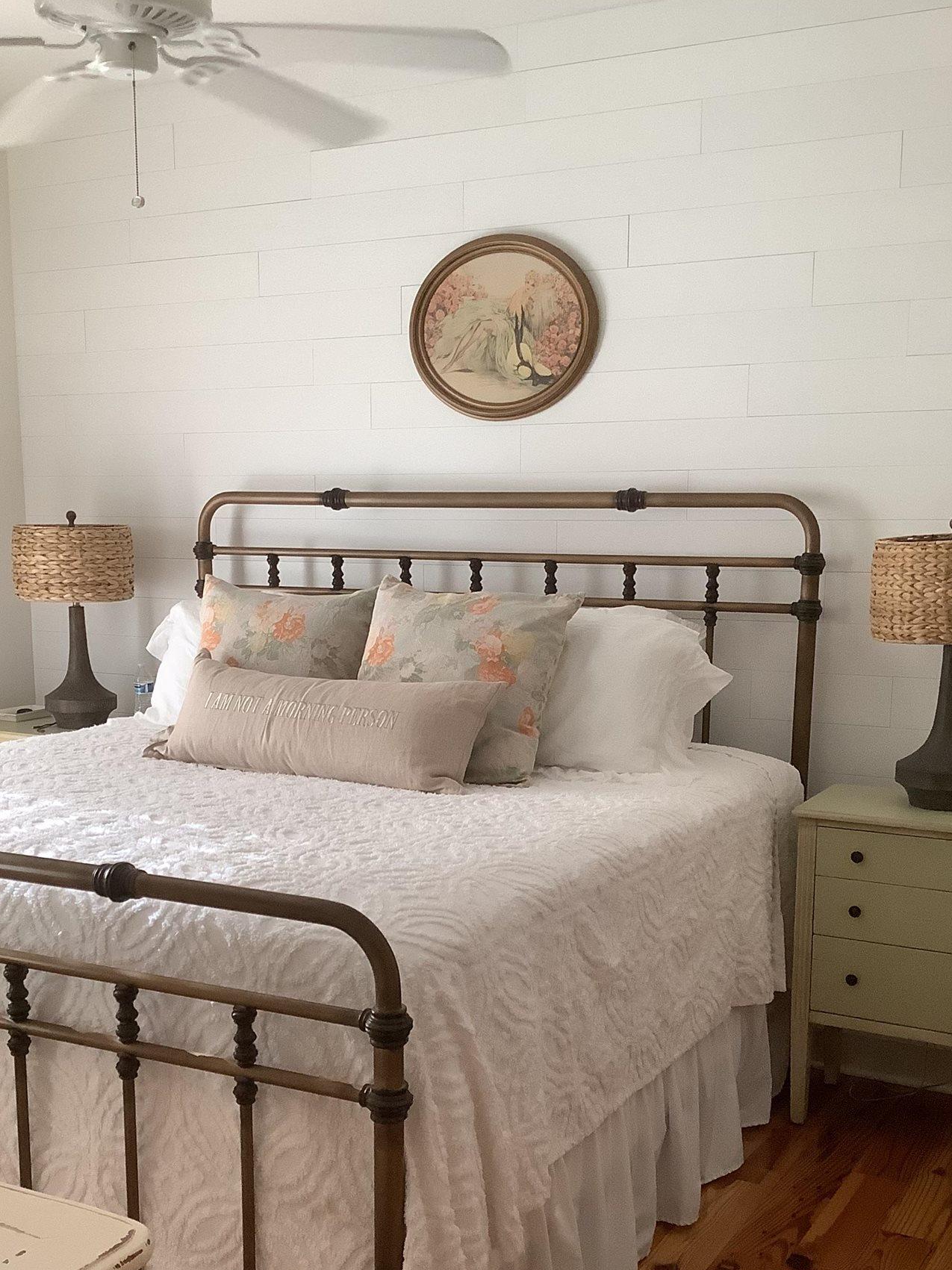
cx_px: 418
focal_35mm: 42
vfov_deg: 44.3
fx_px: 1541
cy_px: 822
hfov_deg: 34.3
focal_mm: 3.3
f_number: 2.4
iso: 160
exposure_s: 1/60
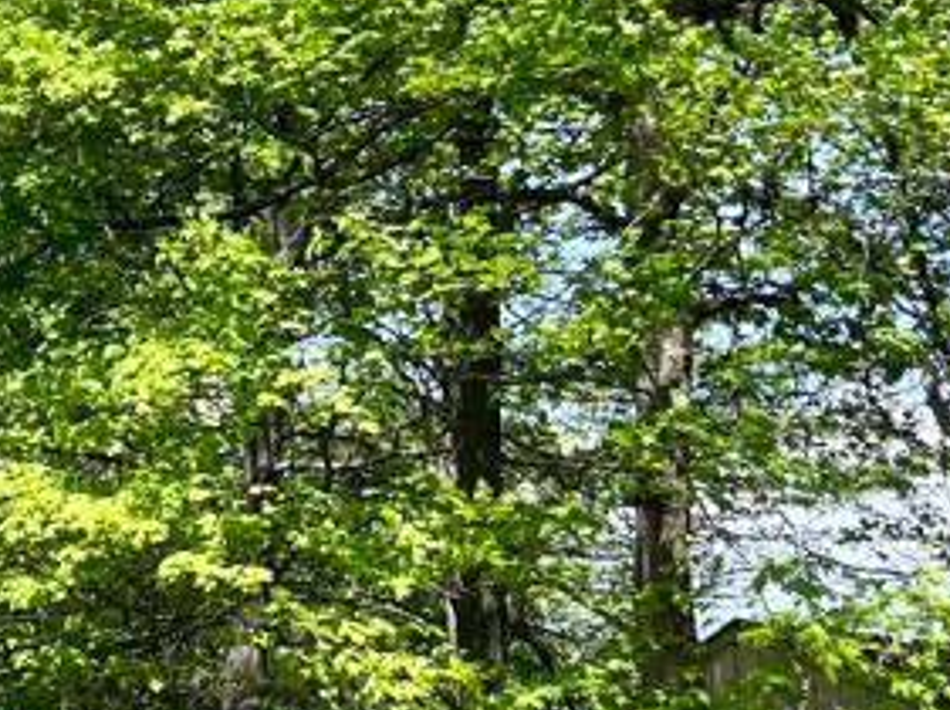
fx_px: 3810
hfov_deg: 13.3
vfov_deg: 10.6
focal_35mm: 139
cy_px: 66
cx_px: -521
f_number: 1.6
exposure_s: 1/1695
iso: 50
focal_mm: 5.1
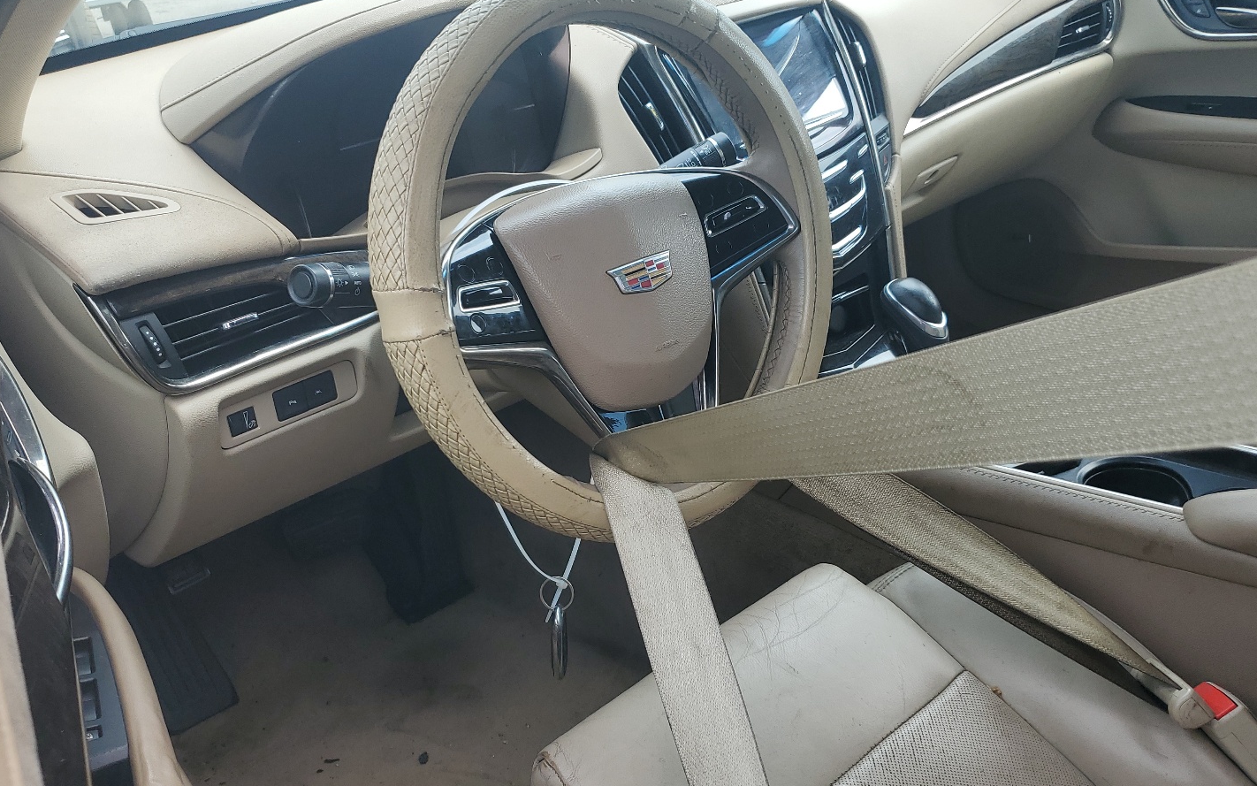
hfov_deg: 61.2
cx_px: 583
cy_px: 439
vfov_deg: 40.5
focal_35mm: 31
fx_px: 1062
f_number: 1.5
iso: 50
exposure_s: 1/476
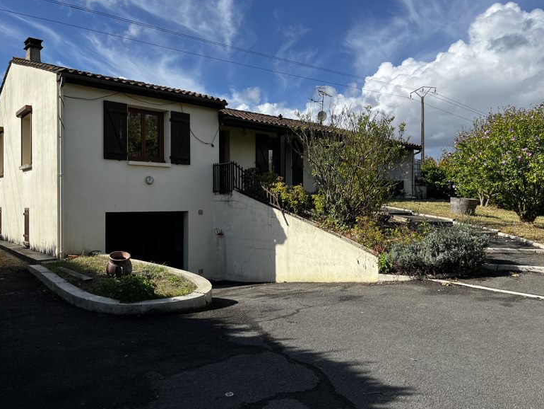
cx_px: 267
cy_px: 207
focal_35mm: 27
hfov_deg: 65.3
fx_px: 424
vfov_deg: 51.4
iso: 50
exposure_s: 1/3521
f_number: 1.6
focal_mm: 5.1
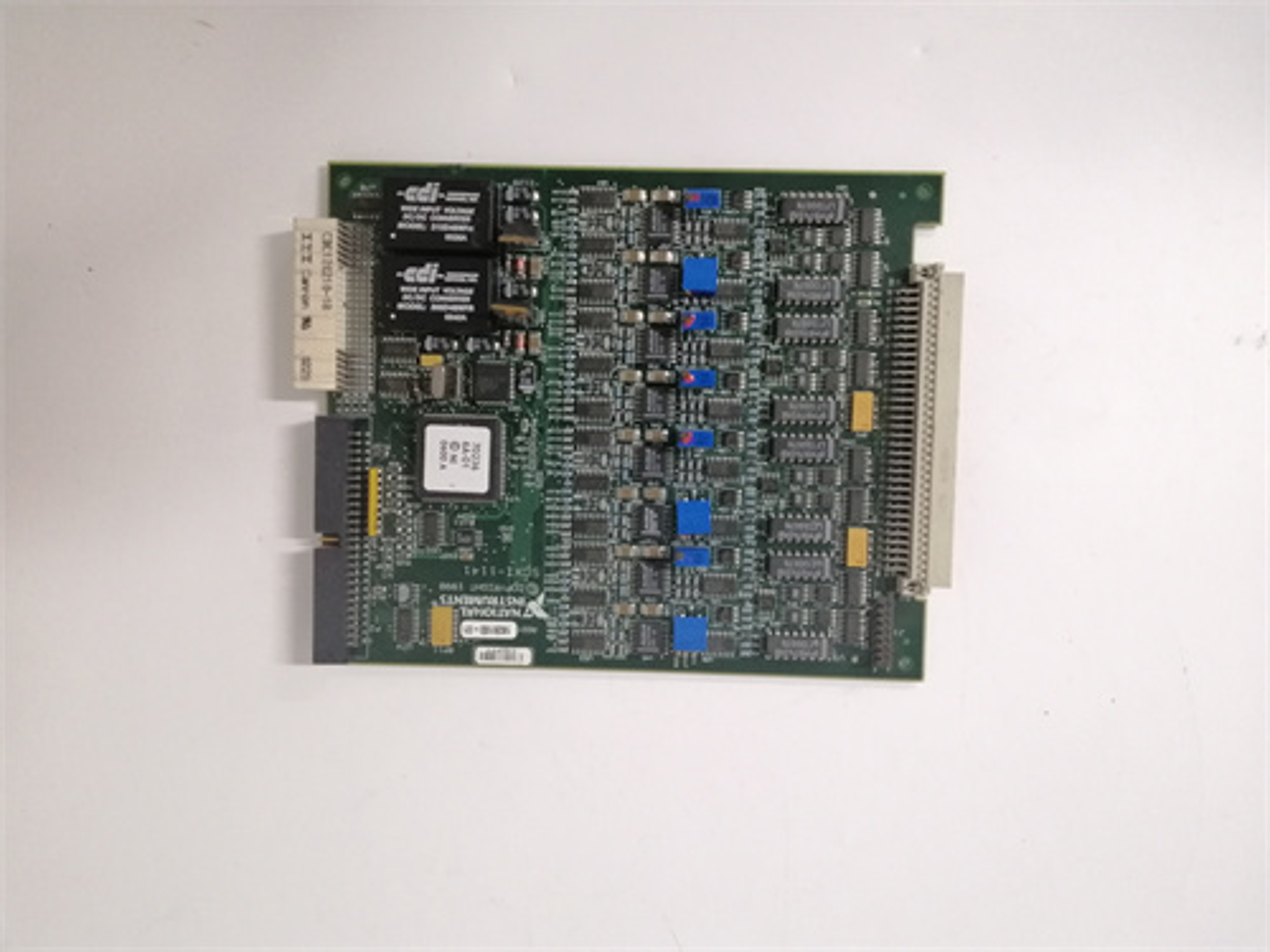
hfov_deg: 67.3
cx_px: 635
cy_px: 476
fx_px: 954
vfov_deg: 53.1
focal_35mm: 26
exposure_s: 1/33.3
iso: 400
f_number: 2.2
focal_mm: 3.81
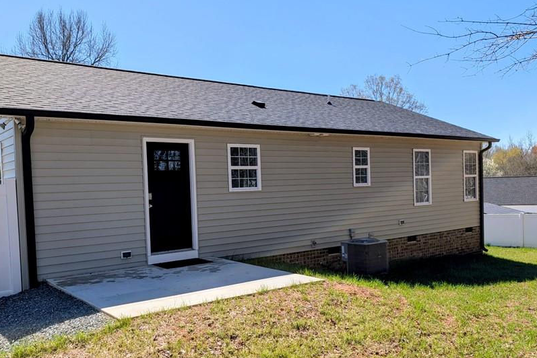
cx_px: 266
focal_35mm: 32
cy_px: 203
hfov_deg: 58.7
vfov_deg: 41.1
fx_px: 477
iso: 22
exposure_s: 1/1203
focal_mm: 6.9
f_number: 1.68
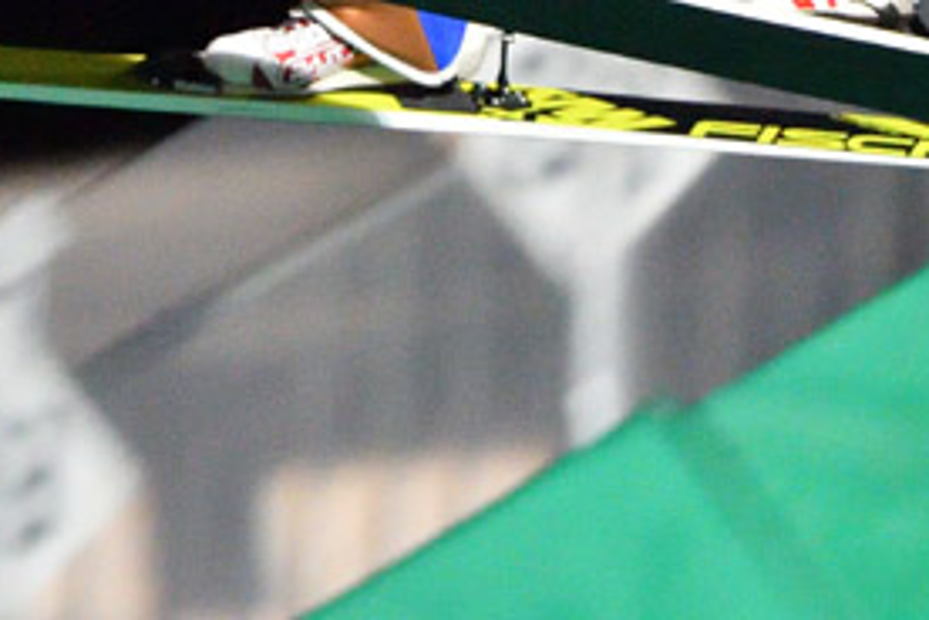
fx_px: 67296
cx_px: 138
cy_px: -135
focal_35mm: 2608
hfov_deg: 0.8
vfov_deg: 0.5
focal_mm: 500
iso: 2500
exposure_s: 1/400
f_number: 4
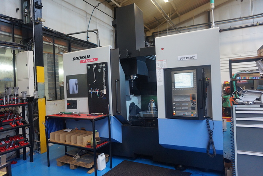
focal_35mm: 24
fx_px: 175
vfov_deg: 53.1
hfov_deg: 73.7
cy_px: 88
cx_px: 132
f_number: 4
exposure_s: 1/160
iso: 1600
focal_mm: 16
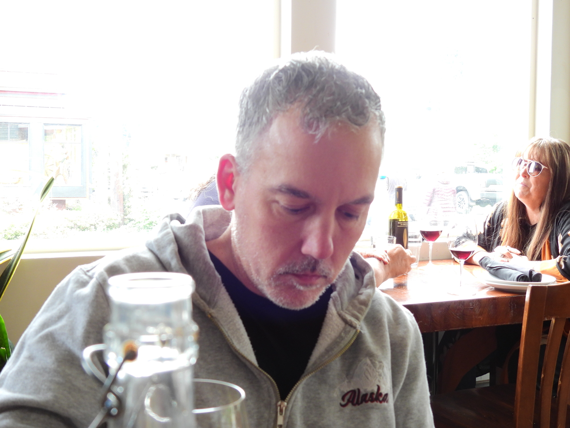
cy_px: 214
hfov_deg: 40.4
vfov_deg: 30.9
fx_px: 774
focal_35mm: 47
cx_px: 285
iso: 180
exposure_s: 1/30
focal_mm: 8.4
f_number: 3.2
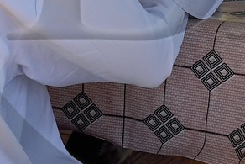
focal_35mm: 219
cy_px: -98
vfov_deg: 6.2
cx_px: 244
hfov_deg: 9.3
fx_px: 1491
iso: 200
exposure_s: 1/160
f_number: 9
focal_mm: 40
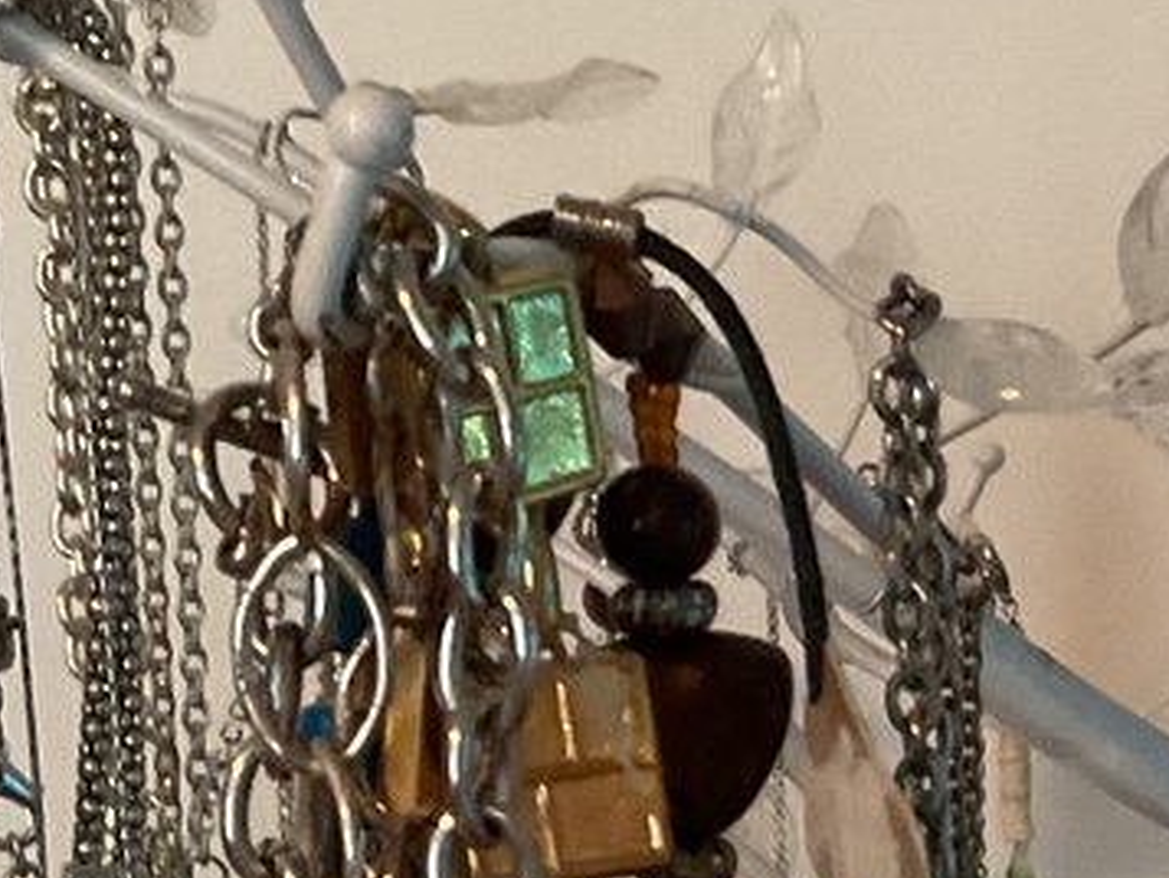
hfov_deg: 15.4
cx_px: 1462
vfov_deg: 11.9
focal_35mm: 123
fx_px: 4155
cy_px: 896
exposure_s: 1/40
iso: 200
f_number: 1.8
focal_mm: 3
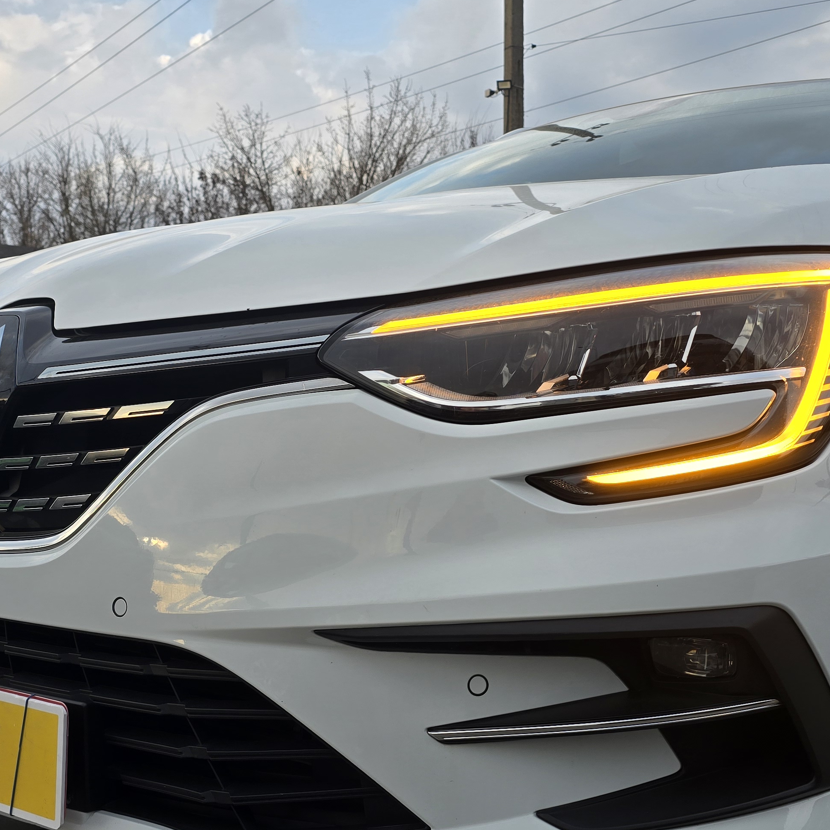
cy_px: 404
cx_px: 418
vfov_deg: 40.0
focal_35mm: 42
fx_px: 1139
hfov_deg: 40.0
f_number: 1.7
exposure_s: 1/180
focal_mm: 6.3
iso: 20
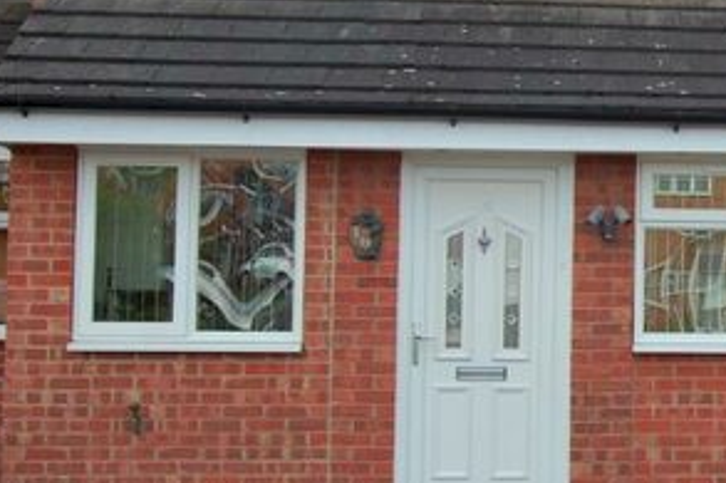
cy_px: 166
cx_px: 835
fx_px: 1733
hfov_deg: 22.1
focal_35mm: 86
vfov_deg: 15.8
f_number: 6.3
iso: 200
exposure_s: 1/160
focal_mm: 24
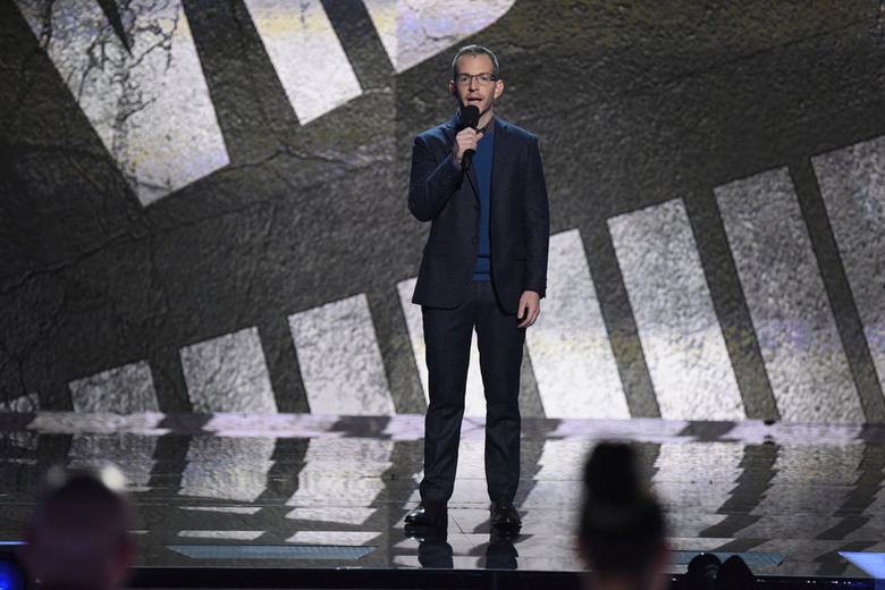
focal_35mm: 300
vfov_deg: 4.6
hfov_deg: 6.9
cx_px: 442
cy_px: 295
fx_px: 7374
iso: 5000
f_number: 4
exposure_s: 1/400
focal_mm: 300
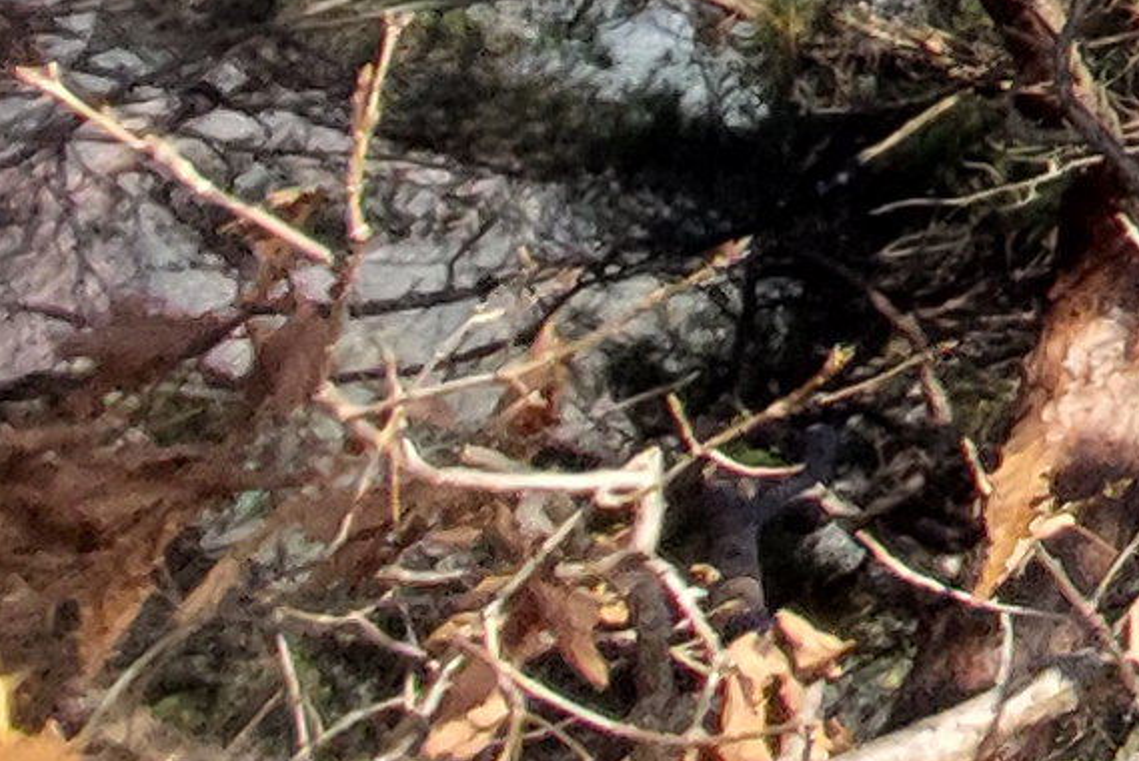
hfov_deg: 11.1
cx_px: 3519
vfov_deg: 10.6
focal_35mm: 95
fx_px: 3007
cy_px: -1440
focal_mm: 1.74
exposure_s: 1/854
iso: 50
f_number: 2.2
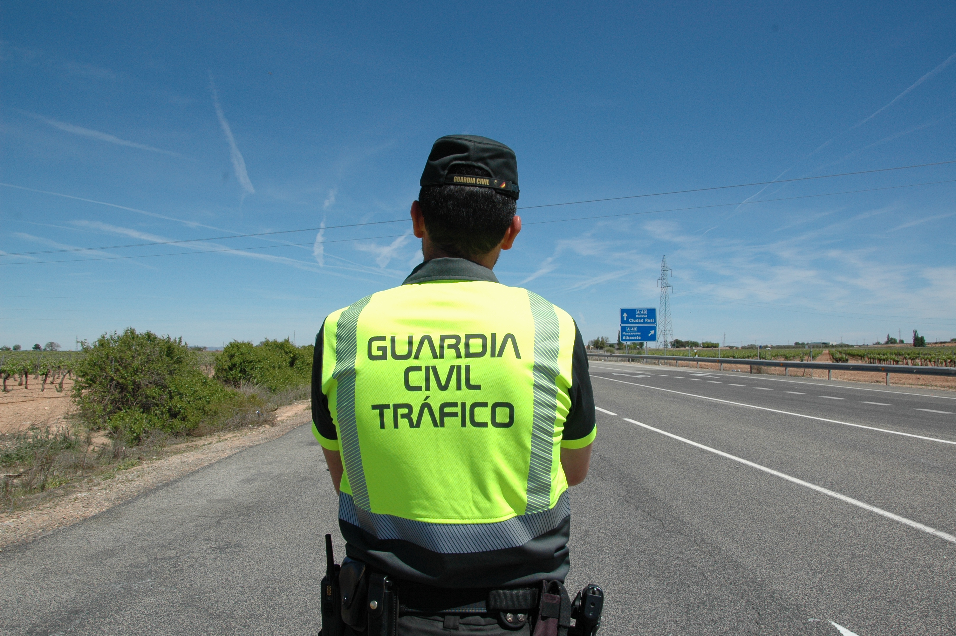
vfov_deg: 25.7
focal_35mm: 52
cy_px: 318
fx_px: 1393
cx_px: 478
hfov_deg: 37.9
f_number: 14
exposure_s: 1/800
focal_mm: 35
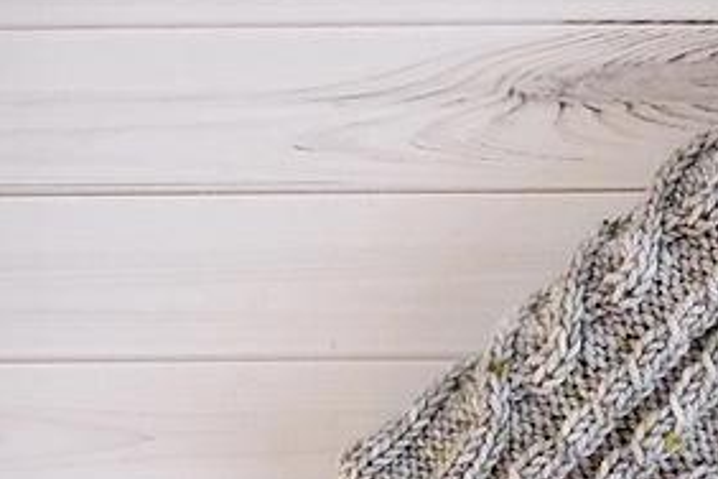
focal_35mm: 93
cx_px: 807
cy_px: 485
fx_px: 1855
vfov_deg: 14.5
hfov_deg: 20.8
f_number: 4
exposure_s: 1/100
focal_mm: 27.5
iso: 4000
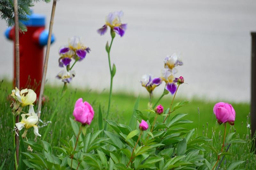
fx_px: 1759
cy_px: 85
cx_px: 128
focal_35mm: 248
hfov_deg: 8.3
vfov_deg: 5.5
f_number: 5.6
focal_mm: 165
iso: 100
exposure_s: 1/25
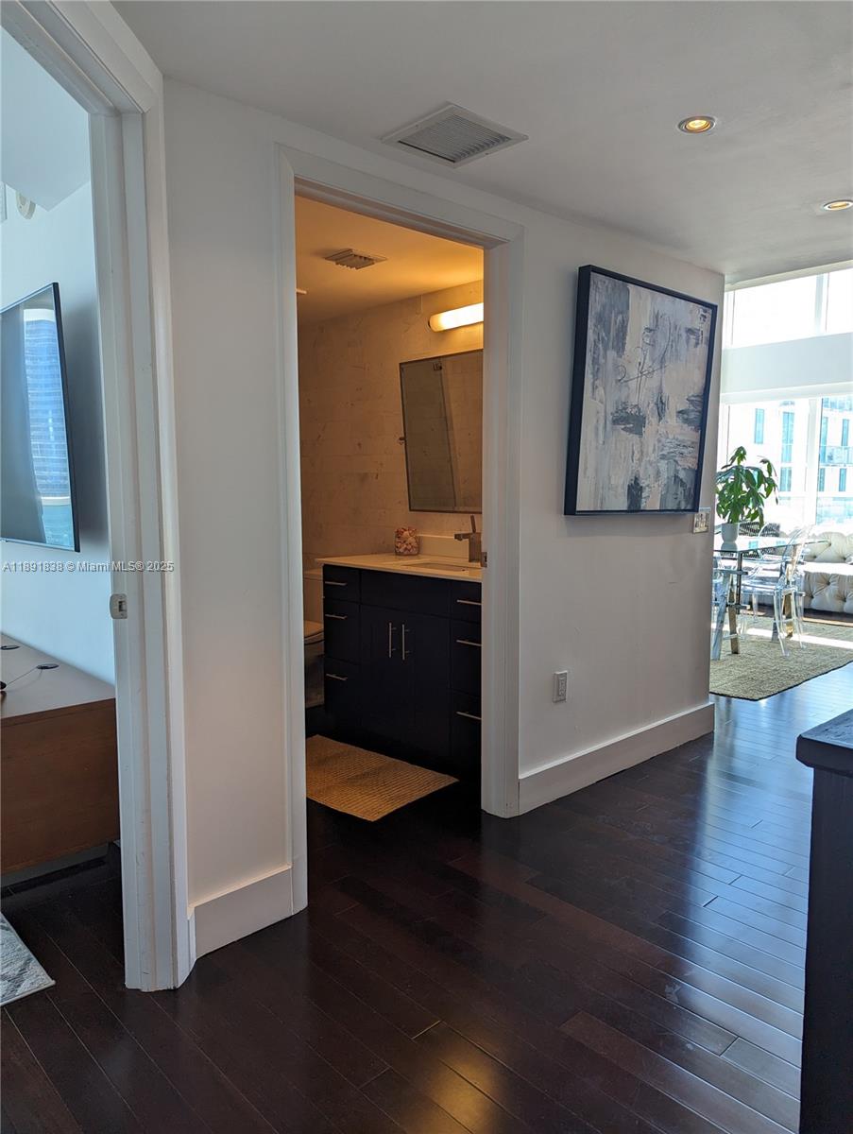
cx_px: 426
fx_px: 787
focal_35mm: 24
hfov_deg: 56.9
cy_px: 567
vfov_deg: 71.5
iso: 36
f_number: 1.85
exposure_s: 1/120
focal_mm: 6.81
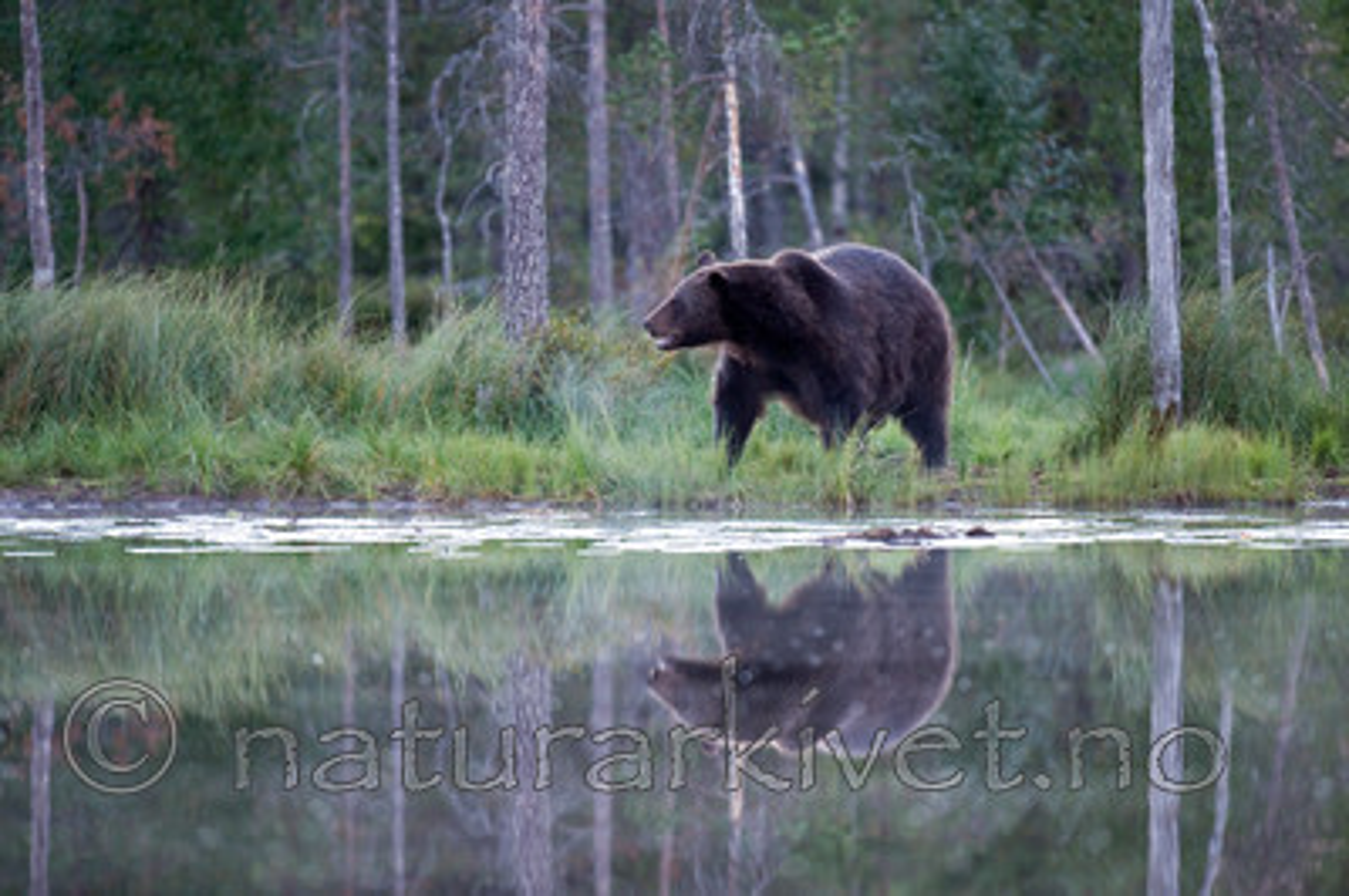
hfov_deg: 4.1
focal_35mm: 500
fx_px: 18720
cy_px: 448
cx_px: 674
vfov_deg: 2.7
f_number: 4
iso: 2000
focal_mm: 500
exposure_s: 1/100
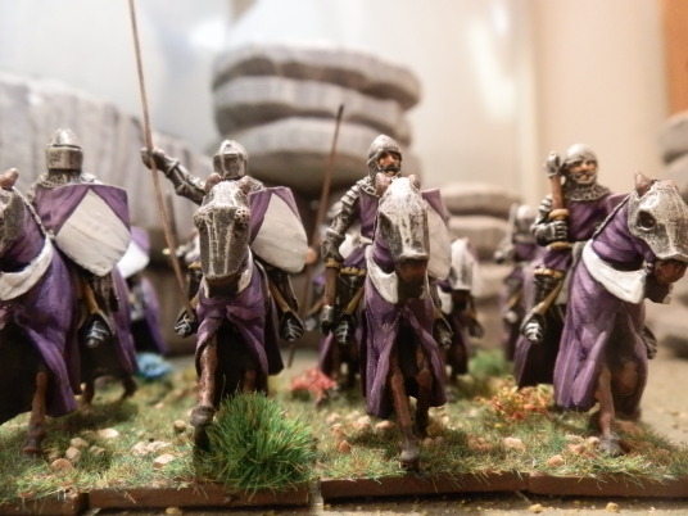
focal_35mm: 28
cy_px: 258
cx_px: 344
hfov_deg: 63.4
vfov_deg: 49.7
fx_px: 557
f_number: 3.1
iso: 400
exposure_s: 1/40
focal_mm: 5
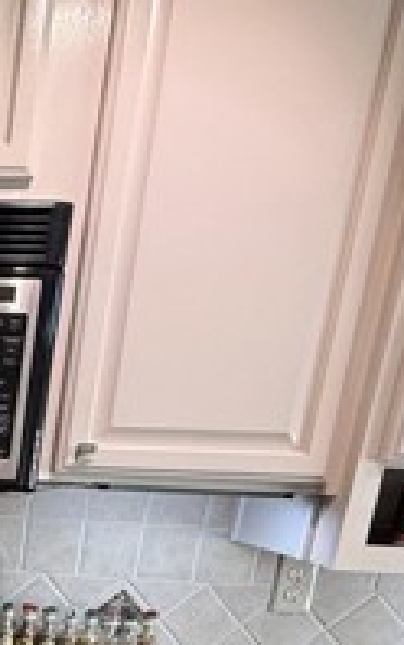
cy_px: 645
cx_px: -277
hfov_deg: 20.7
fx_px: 844
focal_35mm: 48
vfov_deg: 37.4
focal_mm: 2.22
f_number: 2.2
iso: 200
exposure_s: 1/120
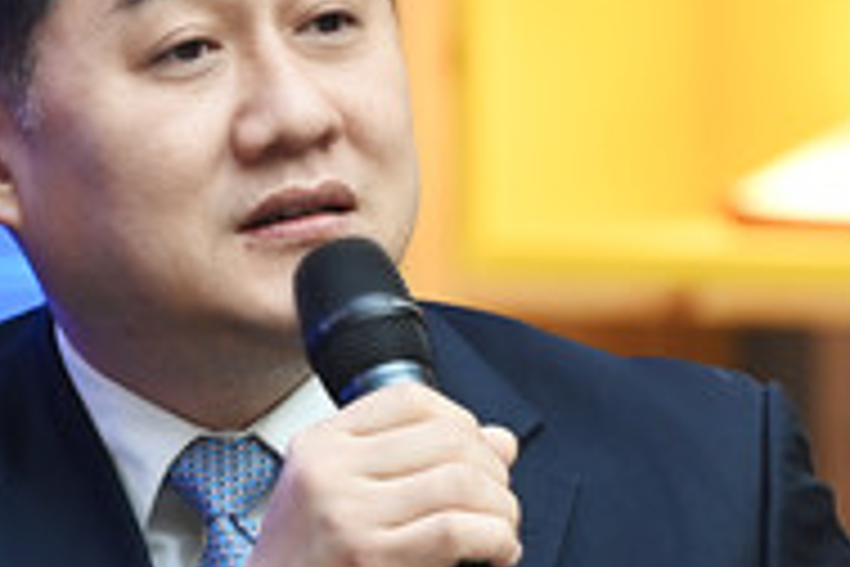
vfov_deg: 2.2
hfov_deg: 3.2
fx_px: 15015
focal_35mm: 636
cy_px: 400
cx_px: 252
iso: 2000
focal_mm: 200
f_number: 5
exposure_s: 1/200
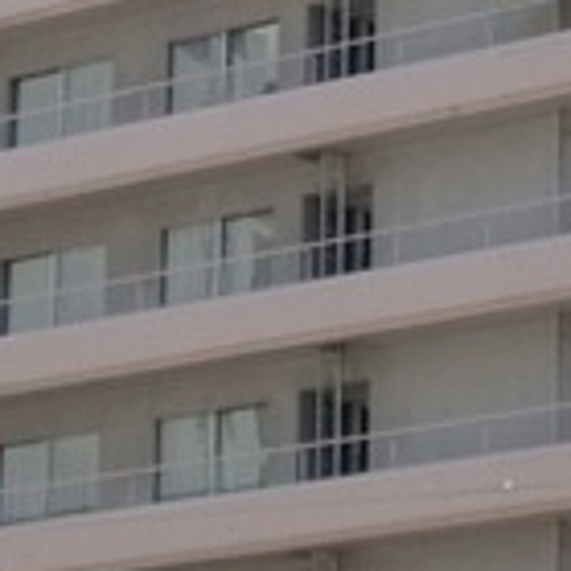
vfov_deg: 7.4
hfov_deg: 7.4
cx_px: 653
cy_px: -148
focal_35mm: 235
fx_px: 4386
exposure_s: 1/800
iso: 64
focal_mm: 6.51
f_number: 3.1
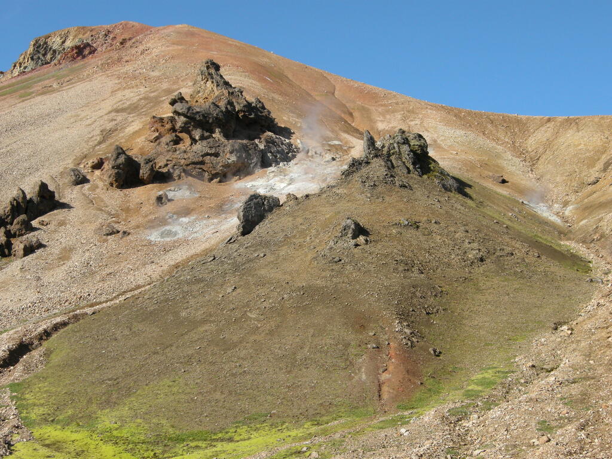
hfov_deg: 32.2
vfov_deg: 24.4
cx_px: 306
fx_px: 1061
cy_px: 230
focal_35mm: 60
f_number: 5.5
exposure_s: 1/302
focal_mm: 12.9
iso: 100
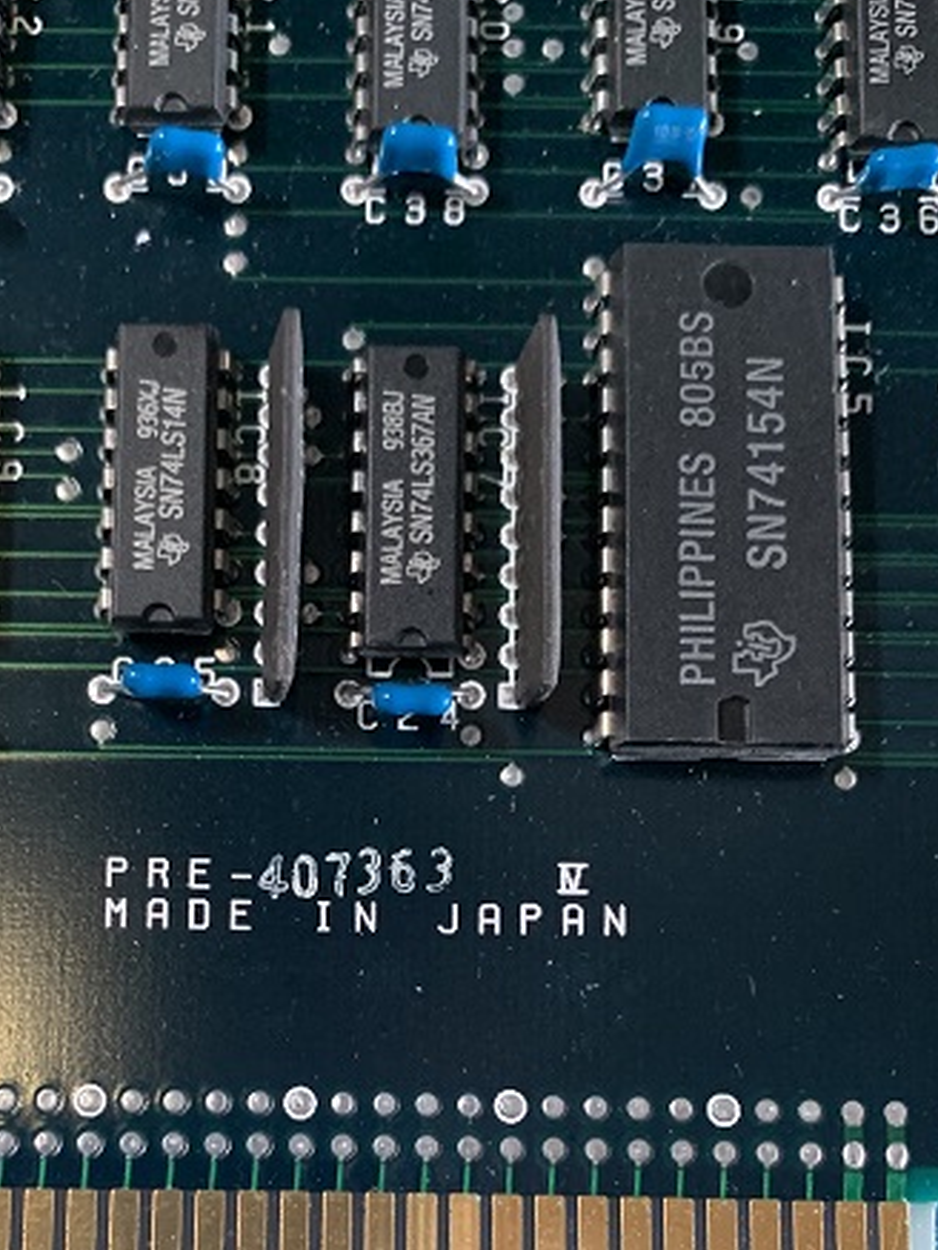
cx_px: 356
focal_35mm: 48
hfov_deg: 30.2
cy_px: 971
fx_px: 1733
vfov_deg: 38.4
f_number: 1.8
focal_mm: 4.25
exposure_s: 1/56
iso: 400
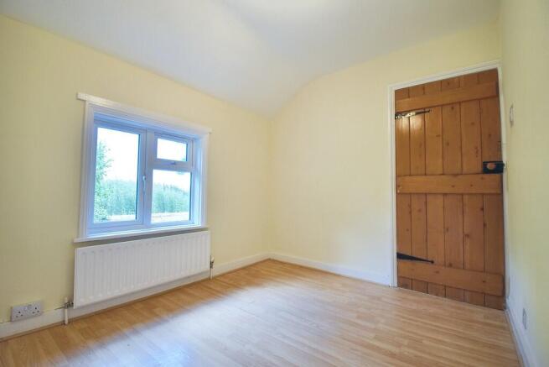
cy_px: 184
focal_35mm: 15
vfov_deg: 77.4
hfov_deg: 100.4
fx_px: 229
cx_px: 274
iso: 100
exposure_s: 1/40
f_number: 4.5
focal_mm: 10
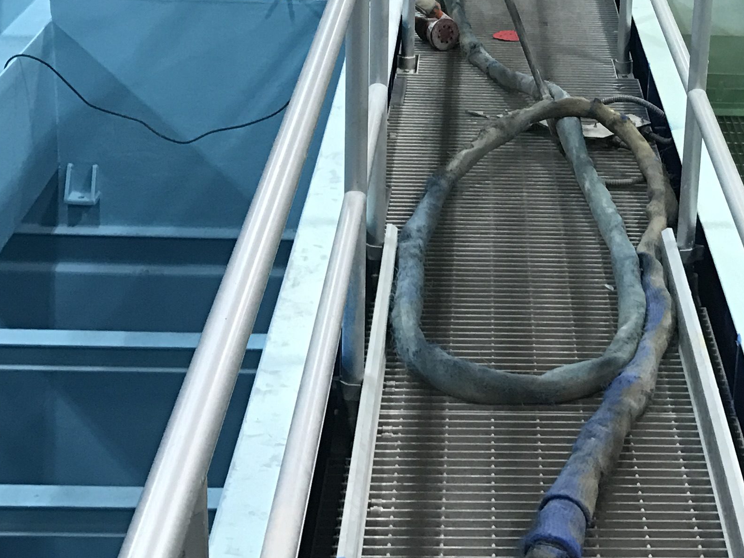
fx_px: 1526
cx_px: 570
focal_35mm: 71
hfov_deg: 27.0
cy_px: 37
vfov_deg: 20.2
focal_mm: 3.99
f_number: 1.8
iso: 40
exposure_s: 1/30
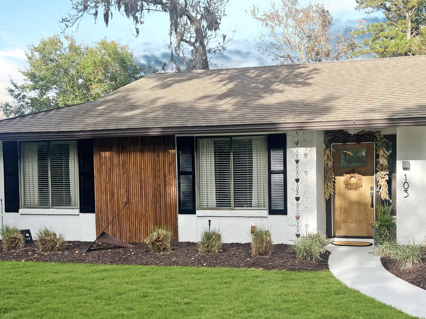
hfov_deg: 47.2
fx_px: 480
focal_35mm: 39
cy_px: 195
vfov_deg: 36.7
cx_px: 280
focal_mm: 5.7
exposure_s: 1/1431
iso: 50
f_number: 1.5
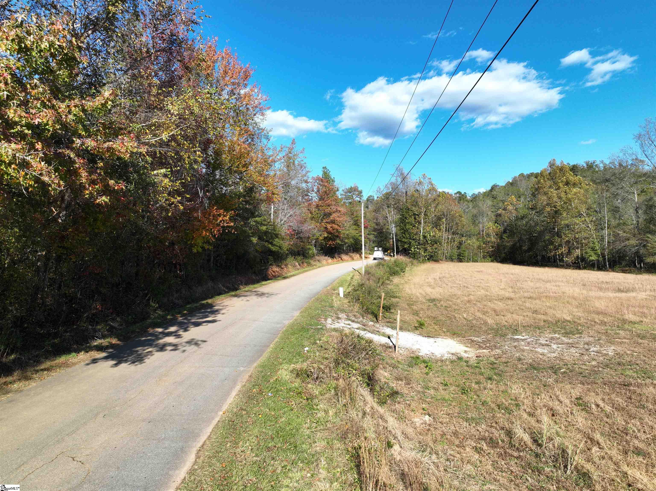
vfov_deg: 56.8
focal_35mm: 24
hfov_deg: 71.6
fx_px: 455
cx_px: 328
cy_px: 246
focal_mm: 12.29
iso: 100
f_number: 2.8
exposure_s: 1/160
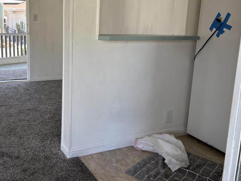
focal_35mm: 36
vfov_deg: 39.4
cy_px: 68
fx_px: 251
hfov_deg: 50.9
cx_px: 92
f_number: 1.6
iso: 64
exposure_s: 1/149
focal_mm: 5.96
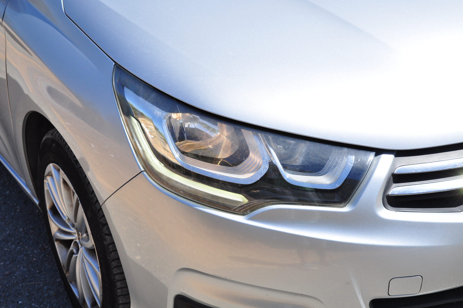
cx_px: 232
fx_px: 771
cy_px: 154
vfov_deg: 22.6
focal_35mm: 60
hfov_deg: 33.4
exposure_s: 1/2000
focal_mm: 40
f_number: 5.6
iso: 500
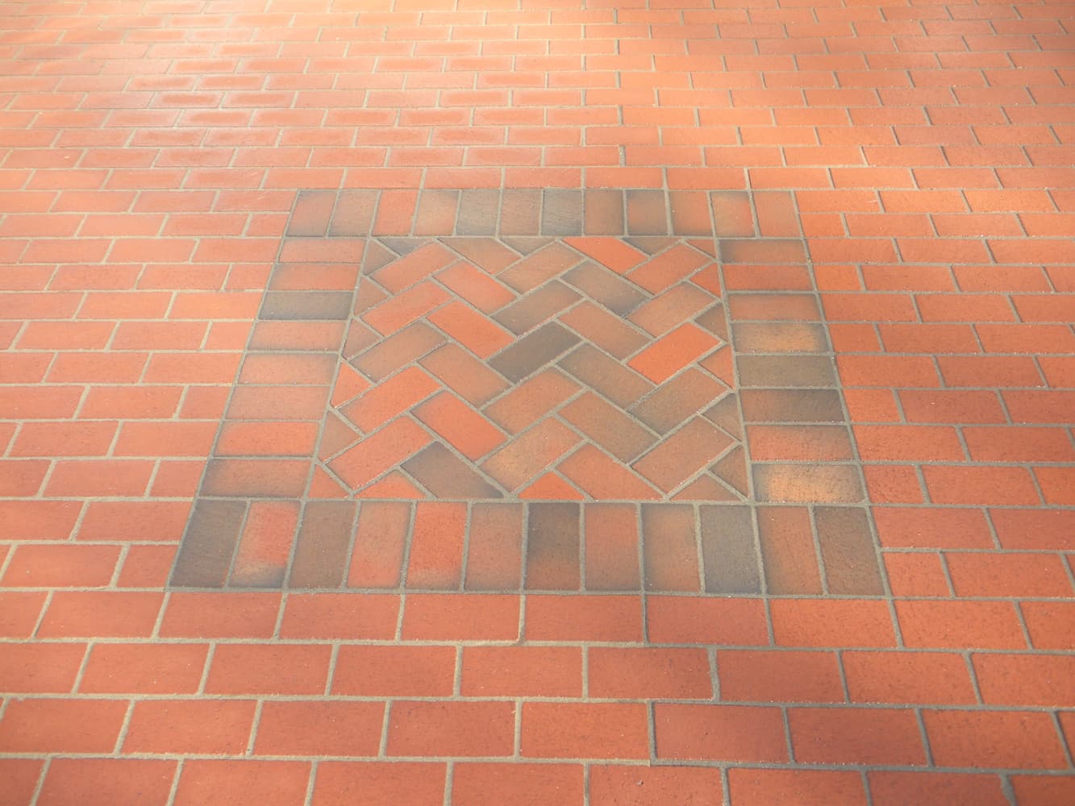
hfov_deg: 51.4
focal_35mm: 36
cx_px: 538
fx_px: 1118
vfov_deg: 39.7
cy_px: 403
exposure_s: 1/116
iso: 76
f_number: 3.5
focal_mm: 6.3
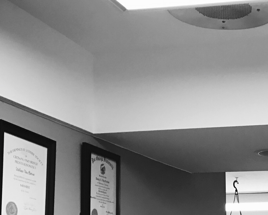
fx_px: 635
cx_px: 325
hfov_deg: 22.0
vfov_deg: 17.9
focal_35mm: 80
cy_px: 281
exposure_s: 1/20
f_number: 1.8
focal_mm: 3.99
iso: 40
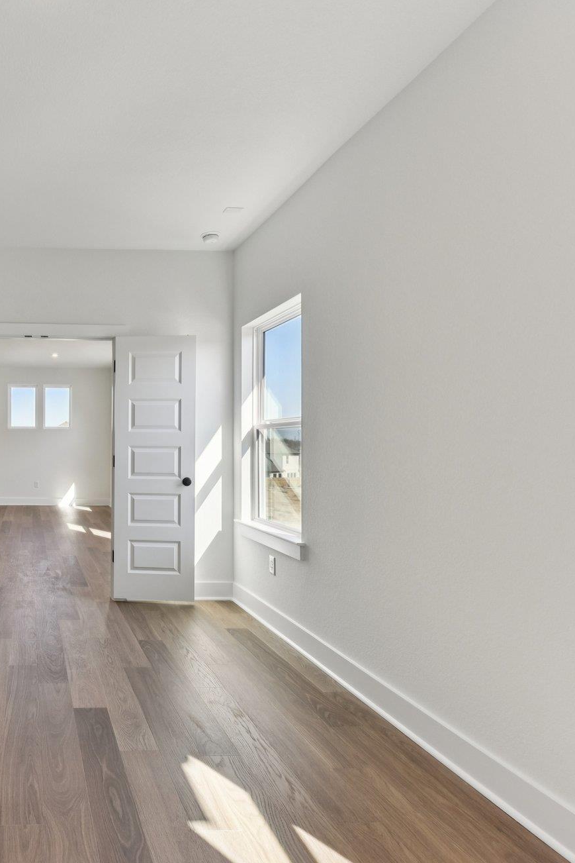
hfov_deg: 50.1
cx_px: 46
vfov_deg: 78.5
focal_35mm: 22
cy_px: 446
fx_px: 527
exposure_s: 1/100
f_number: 8
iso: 400
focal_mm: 14
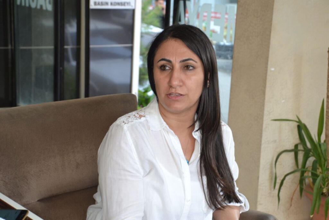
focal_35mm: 72
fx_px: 658
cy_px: 110
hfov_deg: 28.1
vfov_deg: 18.9
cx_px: 164
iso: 800
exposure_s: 1/60
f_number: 4.8
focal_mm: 48
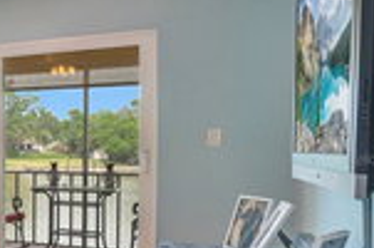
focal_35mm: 51
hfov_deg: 27.4
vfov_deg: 26.3
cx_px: -183
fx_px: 529
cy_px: 159
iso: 800
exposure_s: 1/40
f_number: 7.1
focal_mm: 16
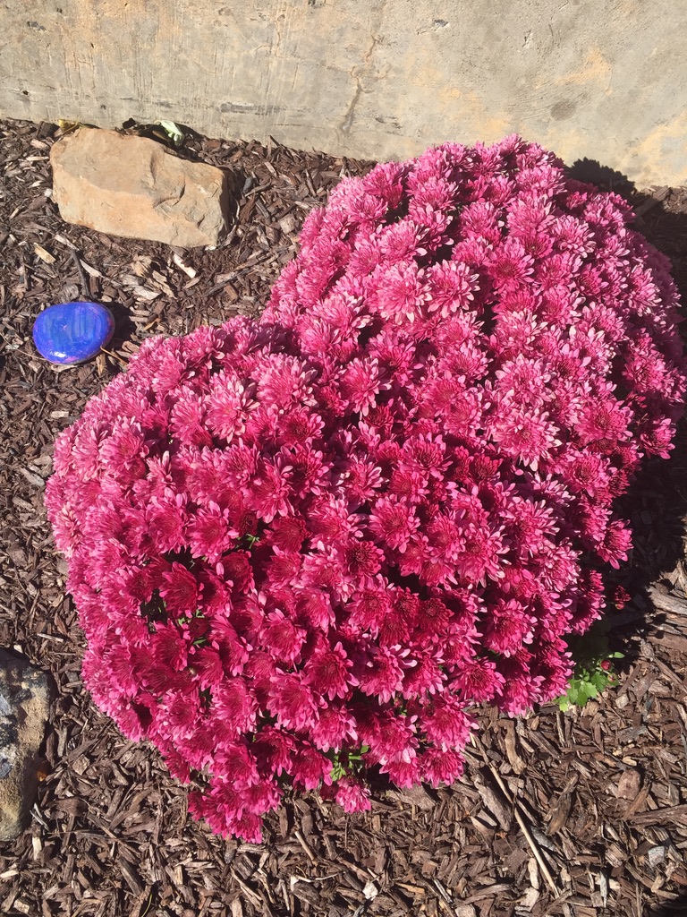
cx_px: 344
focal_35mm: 29
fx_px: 767
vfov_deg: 61.7
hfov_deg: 48.2
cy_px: 458
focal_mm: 4.15
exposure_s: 1/1199
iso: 32
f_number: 2.2
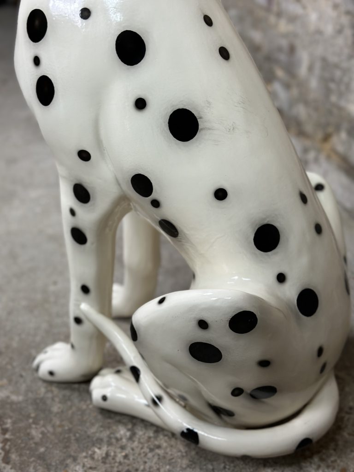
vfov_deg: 39.7
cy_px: 236
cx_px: 177
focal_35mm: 48
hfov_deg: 30.3
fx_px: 654
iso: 64
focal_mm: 6.86
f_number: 1.78
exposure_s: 1/50
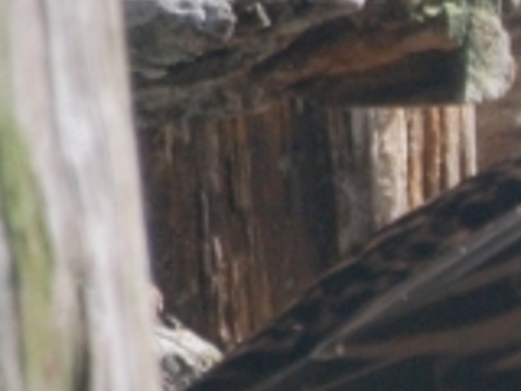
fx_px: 41706
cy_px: 295
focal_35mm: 2771
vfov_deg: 0.5
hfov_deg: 0.7
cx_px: 1182
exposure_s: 1/500
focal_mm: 300
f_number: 5.6
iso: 400
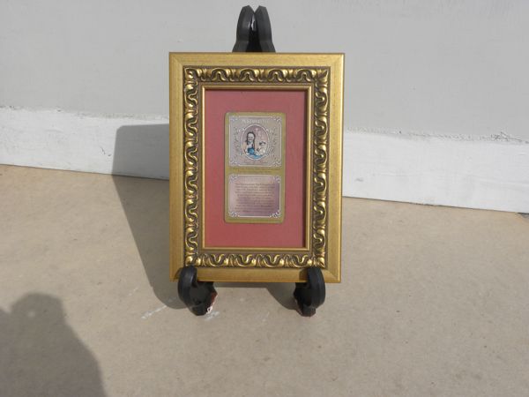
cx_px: 264
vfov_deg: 35.1
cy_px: 198
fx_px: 627
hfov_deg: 45.8
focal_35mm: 41
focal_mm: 7.3
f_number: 7.1
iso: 64
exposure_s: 1/466
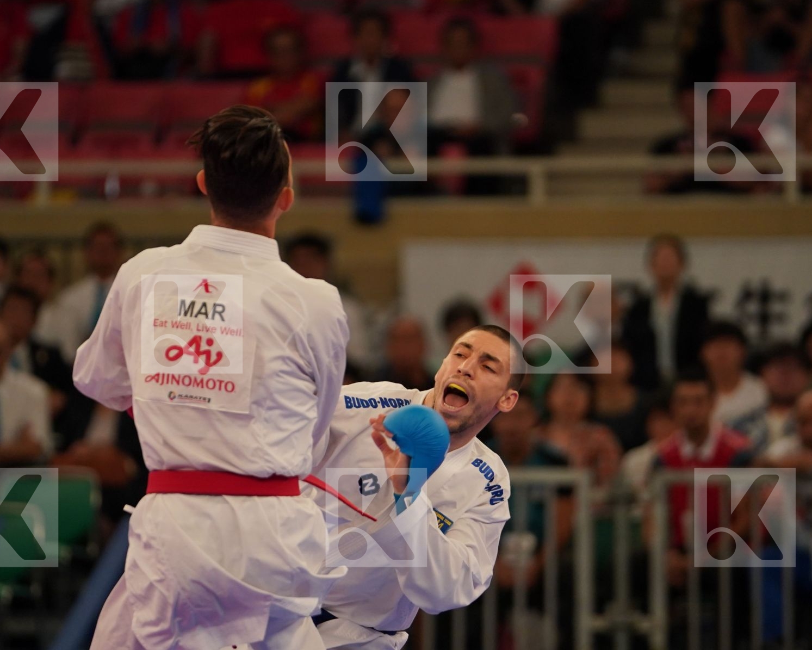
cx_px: 376
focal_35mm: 336
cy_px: 324
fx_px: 8076
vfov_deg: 4.6
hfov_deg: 5.8
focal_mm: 198
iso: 1250
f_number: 2.8
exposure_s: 1/1000
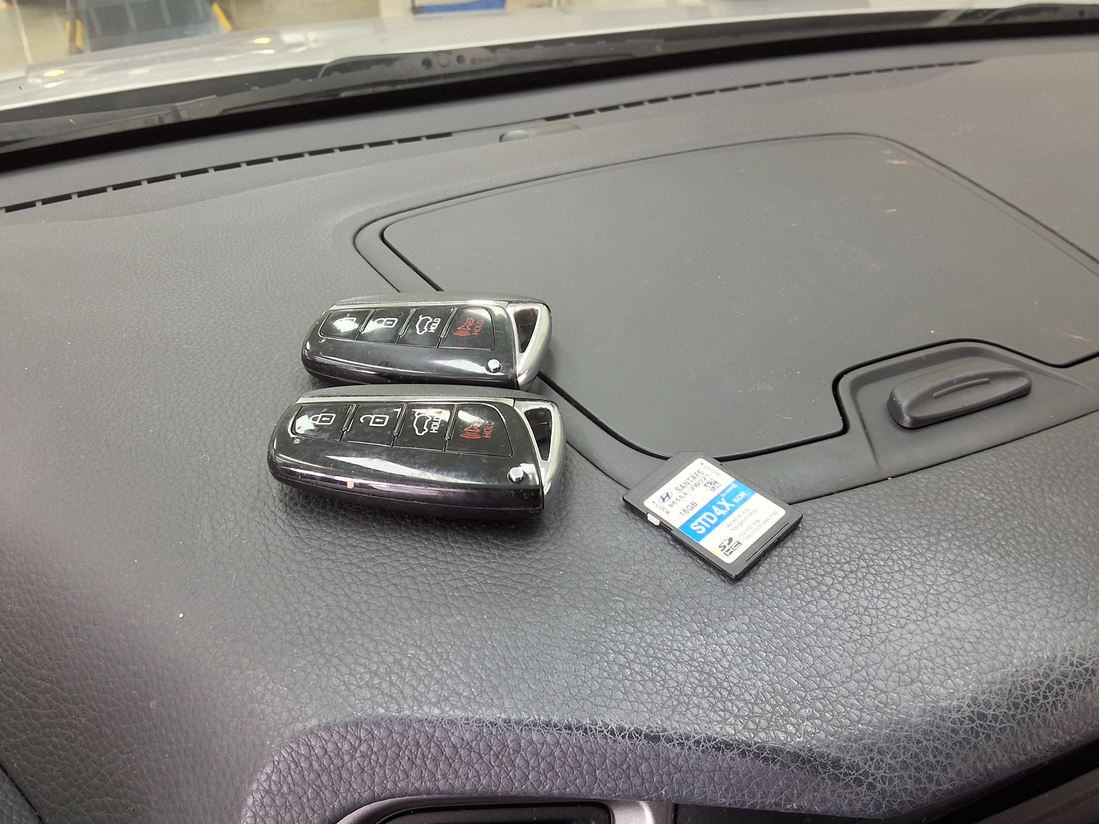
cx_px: 550
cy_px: 412
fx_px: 889
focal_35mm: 28
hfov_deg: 63.4
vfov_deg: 49.7
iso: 200
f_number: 1.9
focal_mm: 2.91
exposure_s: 1/40
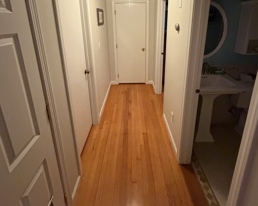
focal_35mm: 19
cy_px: 62
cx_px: 132
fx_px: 145
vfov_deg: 68.0
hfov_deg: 83.3
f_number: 2.2
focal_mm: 2.22
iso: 800
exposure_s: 1/60
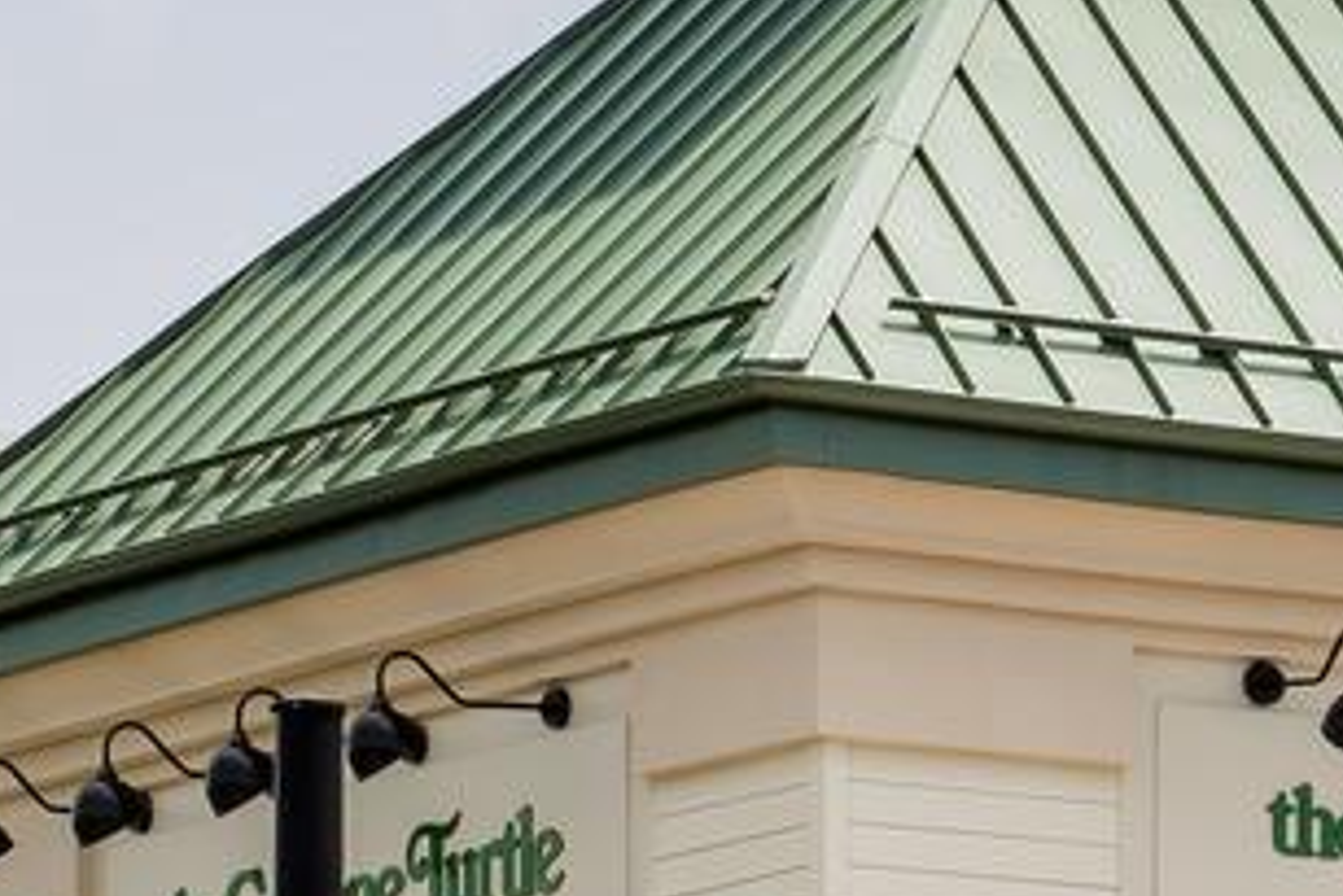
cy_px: 656
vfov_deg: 3.7
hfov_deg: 5.6
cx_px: 1973
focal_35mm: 367
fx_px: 13697
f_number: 18
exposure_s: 1/13
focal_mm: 55
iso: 31
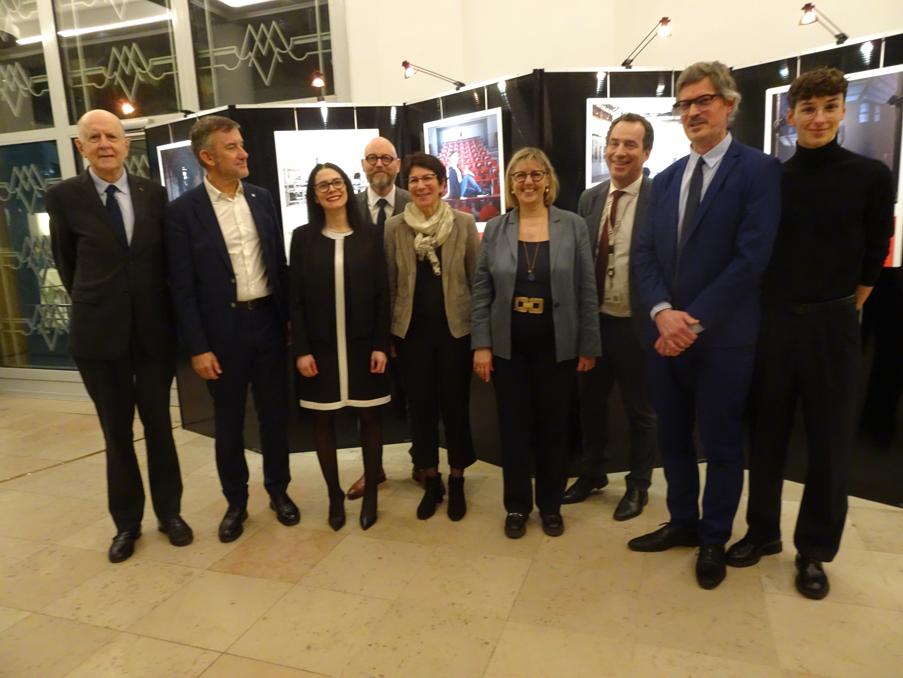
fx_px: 626
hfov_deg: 71.6
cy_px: 339
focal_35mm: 24
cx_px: 452
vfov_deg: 56.8
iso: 800
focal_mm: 4.1
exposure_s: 1/20
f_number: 3.5
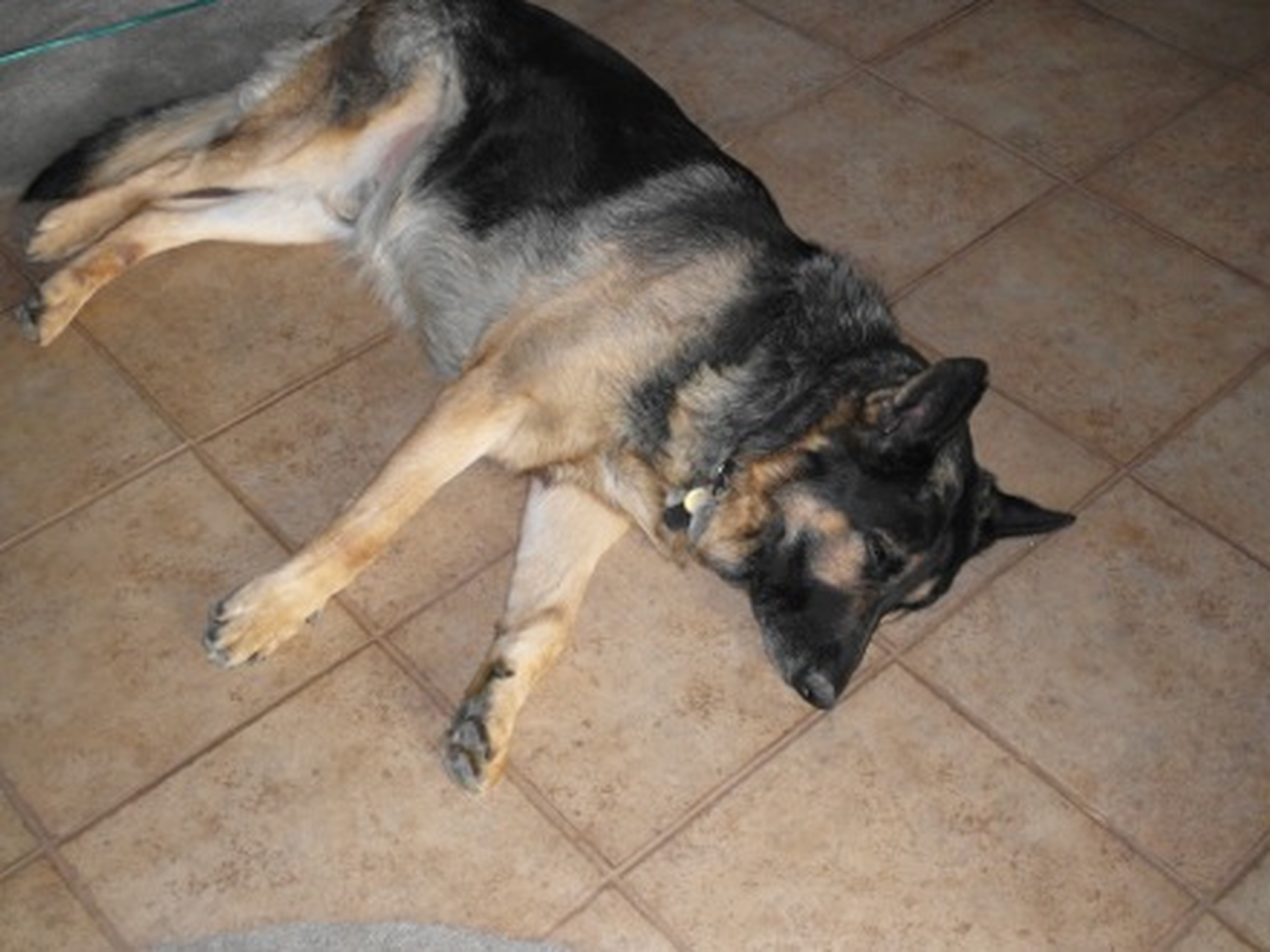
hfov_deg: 38.2
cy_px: 476
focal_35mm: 50
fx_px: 1834
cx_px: 635
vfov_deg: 29.1
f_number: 3.9
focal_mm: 9.1
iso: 200
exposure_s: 1/45
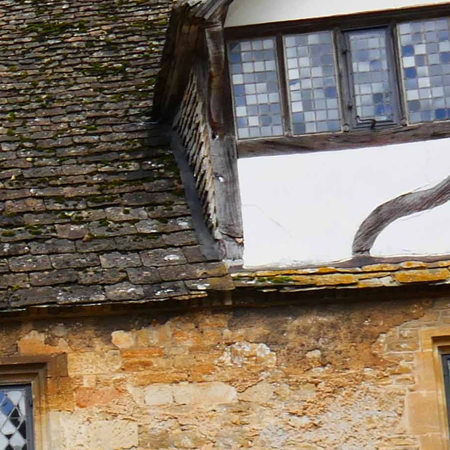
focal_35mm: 127
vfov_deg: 13.6
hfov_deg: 11.4
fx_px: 1868
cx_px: -627
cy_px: 433
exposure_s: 1/200
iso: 125
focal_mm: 9.1
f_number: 8
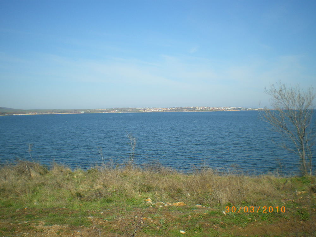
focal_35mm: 36
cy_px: 118
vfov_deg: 39.7
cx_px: 158
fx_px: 329
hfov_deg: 51.4
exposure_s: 1/640
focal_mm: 6.3
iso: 64
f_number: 4.6
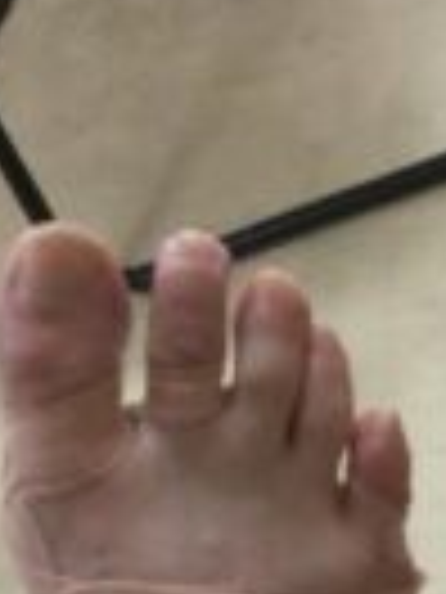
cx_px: 423
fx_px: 1769
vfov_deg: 17.5
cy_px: 846
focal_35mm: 103
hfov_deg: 14.2
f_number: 2.4
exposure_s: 1/30
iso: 125
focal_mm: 3.3
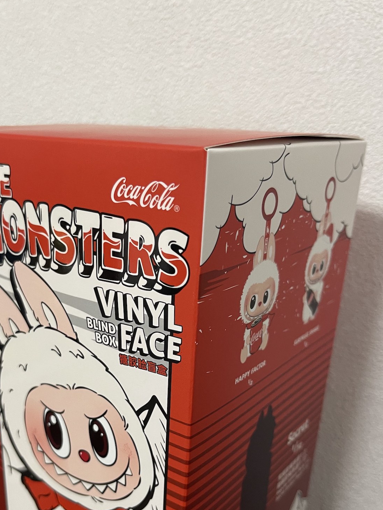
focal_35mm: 33
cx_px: 145
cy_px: 327
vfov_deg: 54.6
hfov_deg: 42.6
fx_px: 487
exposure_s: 1/50
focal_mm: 5.1
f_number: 1.6
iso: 160
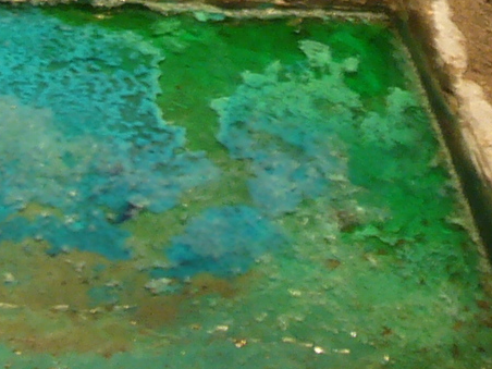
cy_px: -441
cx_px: 352
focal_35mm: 271
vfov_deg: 5.3
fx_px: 3852
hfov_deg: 7.3
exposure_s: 2
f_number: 3.6
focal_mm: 8.1
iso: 80
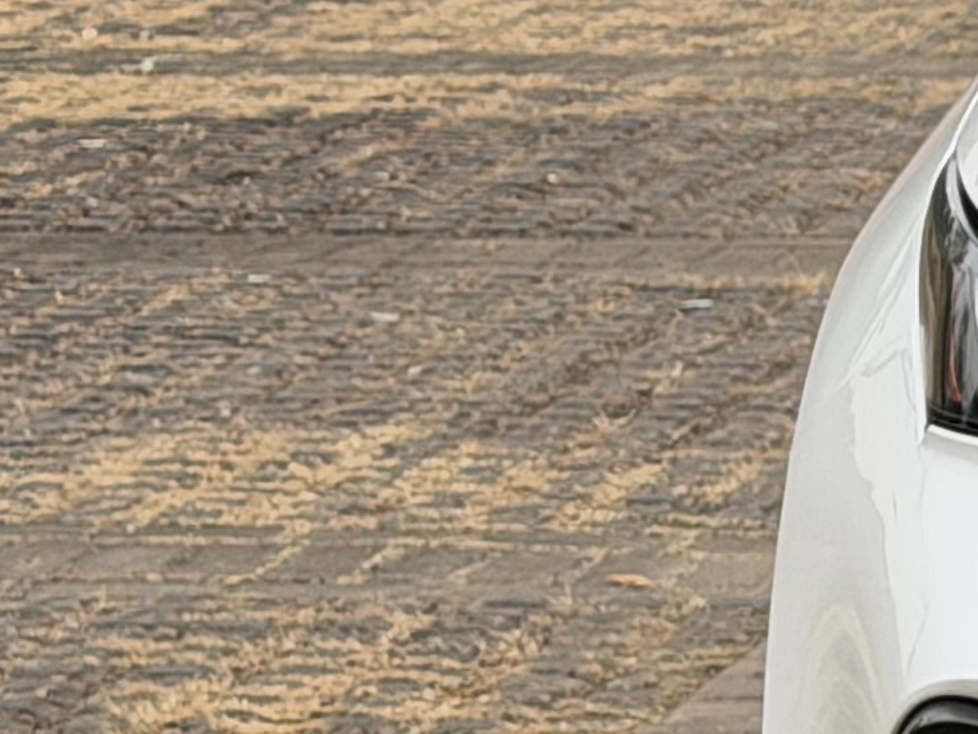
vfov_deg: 5.6
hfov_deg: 7.0
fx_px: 7489
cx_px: 2397
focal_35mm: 265
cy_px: 364
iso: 64
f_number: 1.78
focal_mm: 6.76
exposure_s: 1/2088
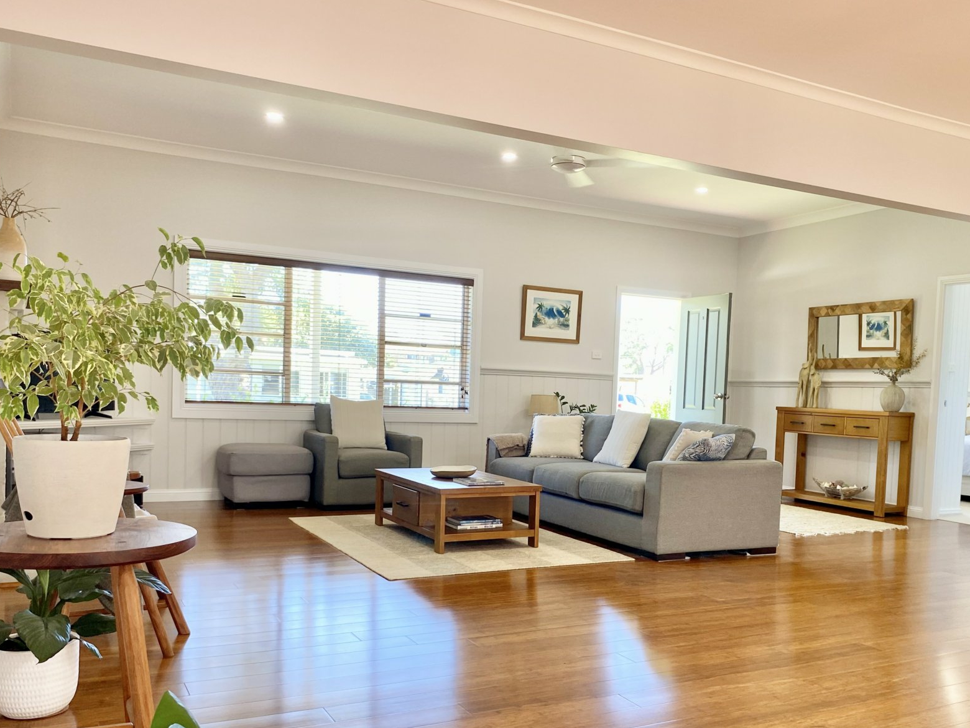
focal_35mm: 32
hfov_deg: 56.7
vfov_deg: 43.9
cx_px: 539
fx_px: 897
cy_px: 437
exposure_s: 1/100
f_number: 1.8
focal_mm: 4.25
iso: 80
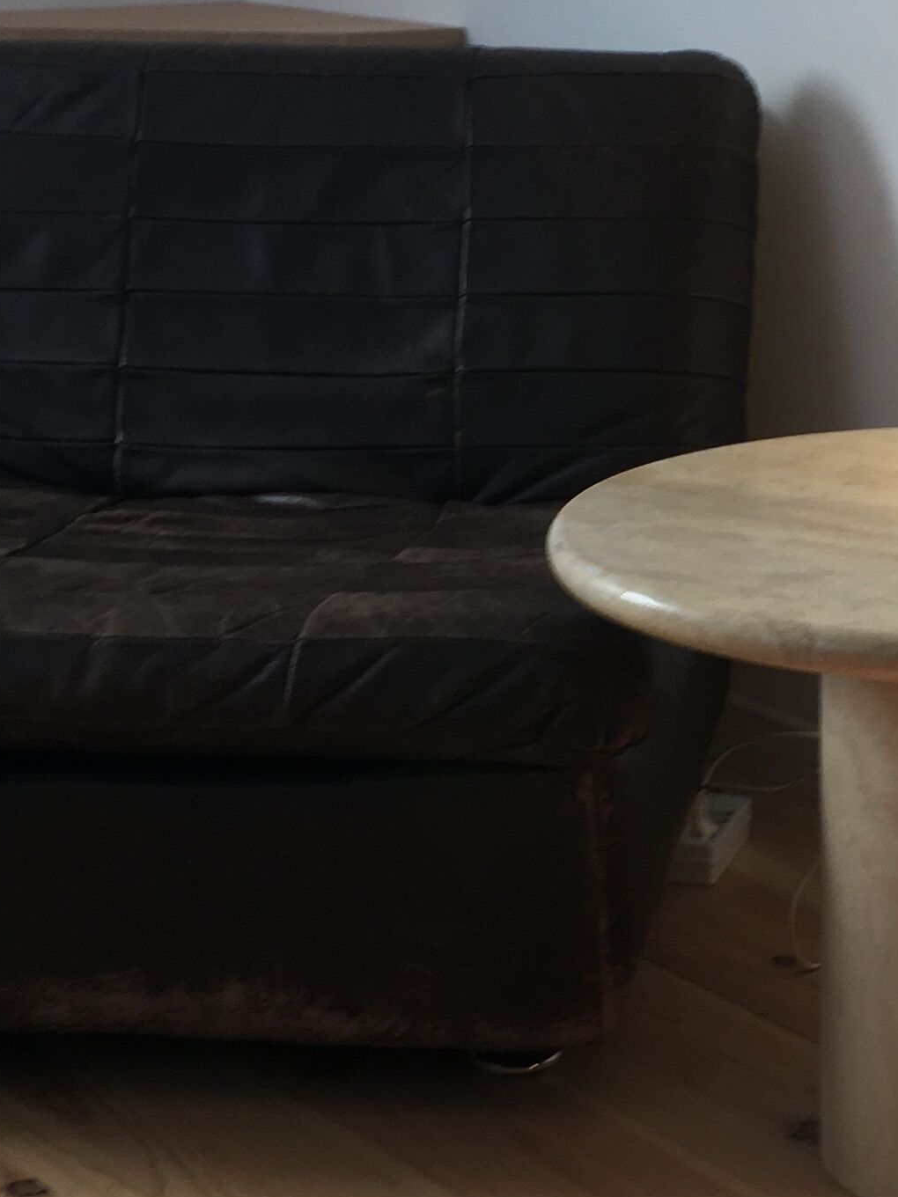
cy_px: 534
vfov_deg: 22.7
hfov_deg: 16.9
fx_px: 2975
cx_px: 839
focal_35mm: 86
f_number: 2.2
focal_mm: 4.15
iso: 40
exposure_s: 1/33
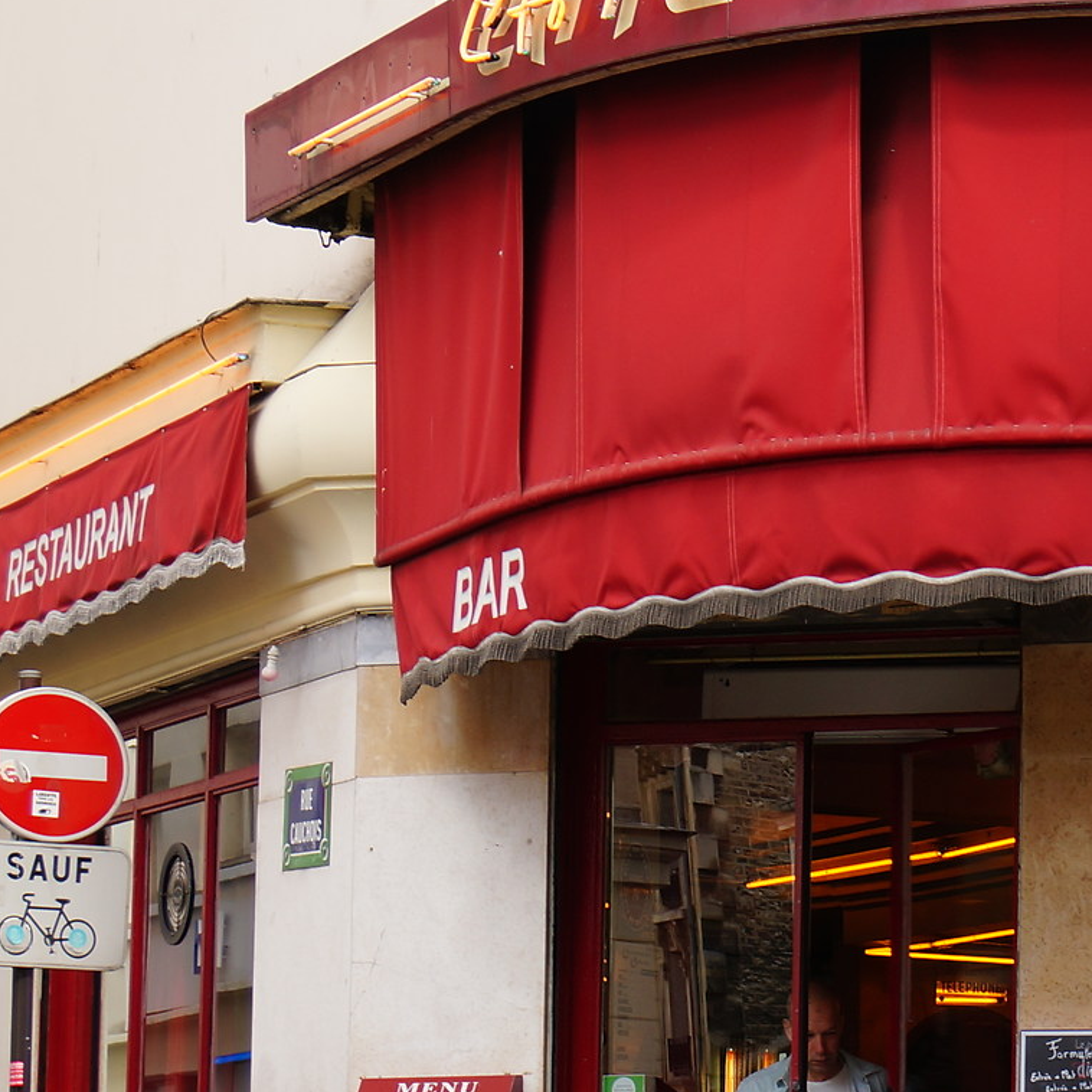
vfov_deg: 14.3
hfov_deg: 13.4
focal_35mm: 121
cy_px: 873
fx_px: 4319
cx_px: 1726
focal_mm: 30
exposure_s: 1/80
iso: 100
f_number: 5.6
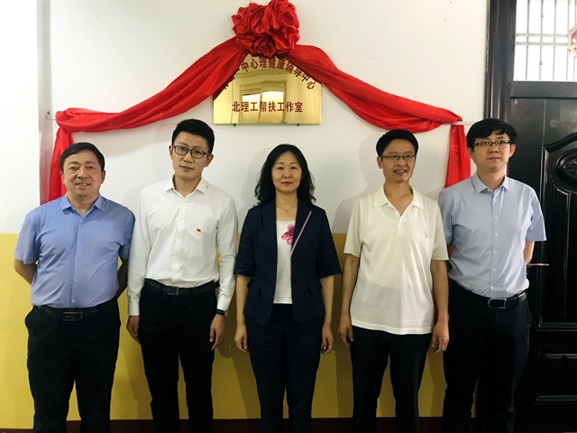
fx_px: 467
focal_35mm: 28
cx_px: 288
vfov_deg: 49.7
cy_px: 216
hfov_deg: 63.4
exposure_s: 1/4
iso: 100
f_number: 1.8
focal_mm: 3.99
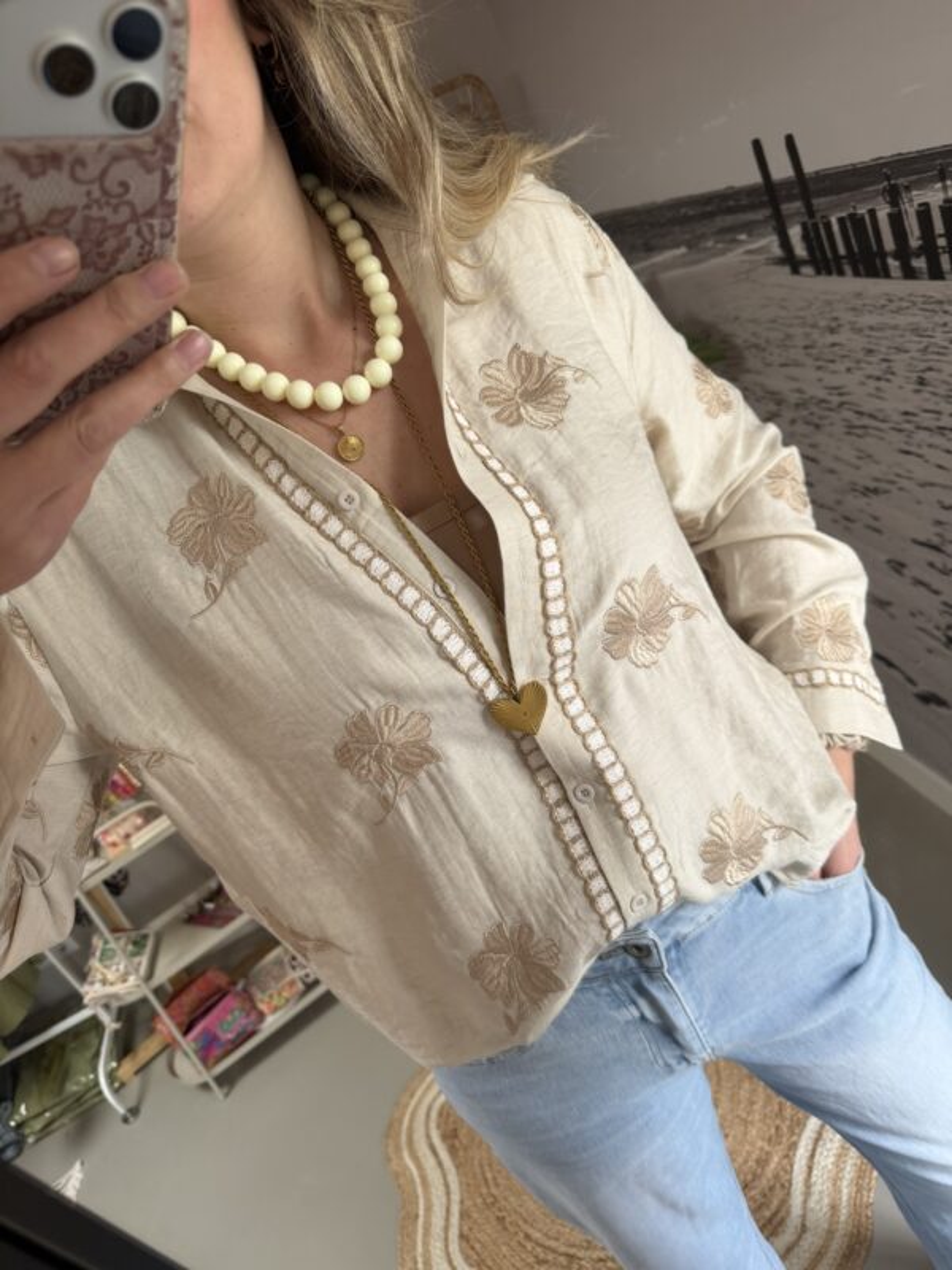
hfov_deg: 56.8
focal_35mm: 24
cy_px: 635
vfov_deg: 71.6
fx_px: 880
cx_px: 476
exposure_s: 1/121
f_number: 1.78
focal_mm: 6.76
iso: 160
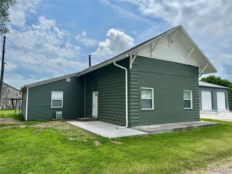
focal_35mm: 24
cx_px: 116
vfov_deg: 56.8
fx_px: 161
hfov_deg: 71.6
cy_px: 87
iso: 80
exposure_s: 1/10417
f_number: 1.78
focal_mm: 6.76
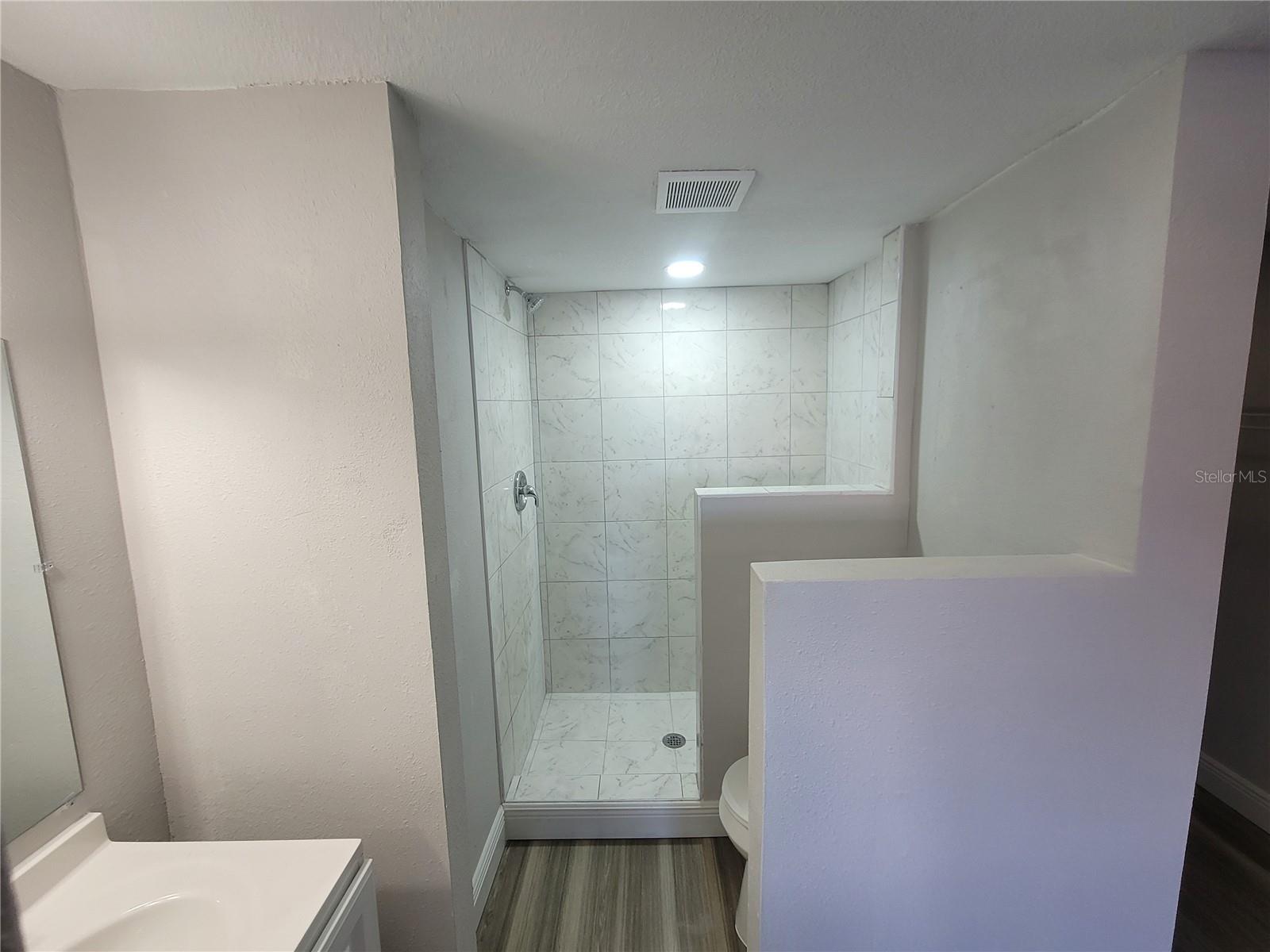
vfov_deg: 89.9
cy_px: 476
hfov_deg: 106.2
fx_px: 477
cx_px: 635
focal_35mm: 13
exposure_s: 1/60
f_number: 2.2
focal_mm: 2.2
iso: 160
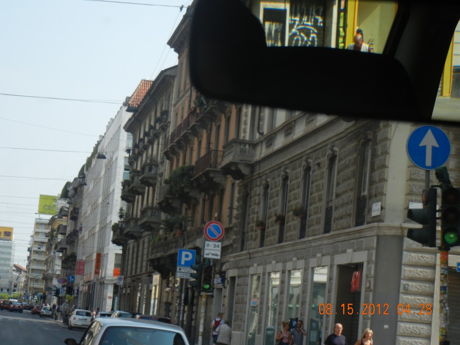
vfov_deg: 14.5
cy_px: 172
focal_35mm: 102
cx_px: 230
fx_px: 1355
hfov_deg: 19.3
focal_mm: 18.3
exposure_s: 1/440
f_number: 4.5
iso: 160
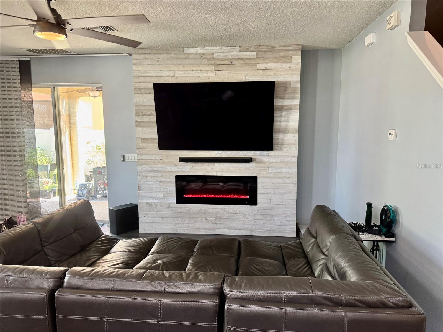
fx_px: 307
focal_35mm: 24
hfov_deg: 71.6
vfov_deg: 56.8
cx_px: 222
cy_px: 166
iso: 250
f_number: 1.78
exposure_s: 1/60
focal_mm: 6.76
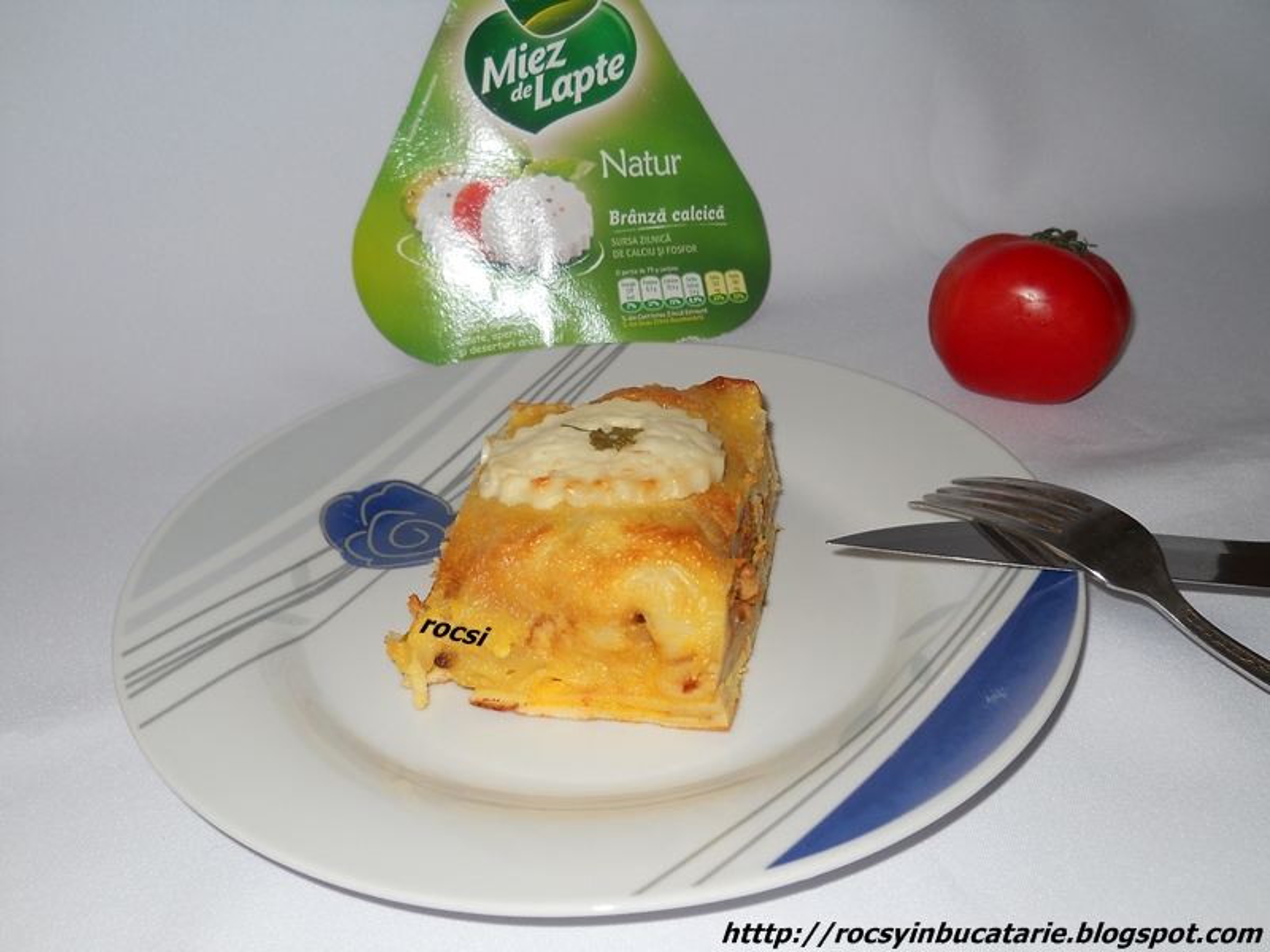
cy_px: 476
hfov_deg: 45.8
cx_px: 635
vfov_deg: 35.1
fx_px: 1504
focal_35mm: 41
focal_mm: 6.72
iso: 80
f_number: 3.1
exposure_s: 1/30
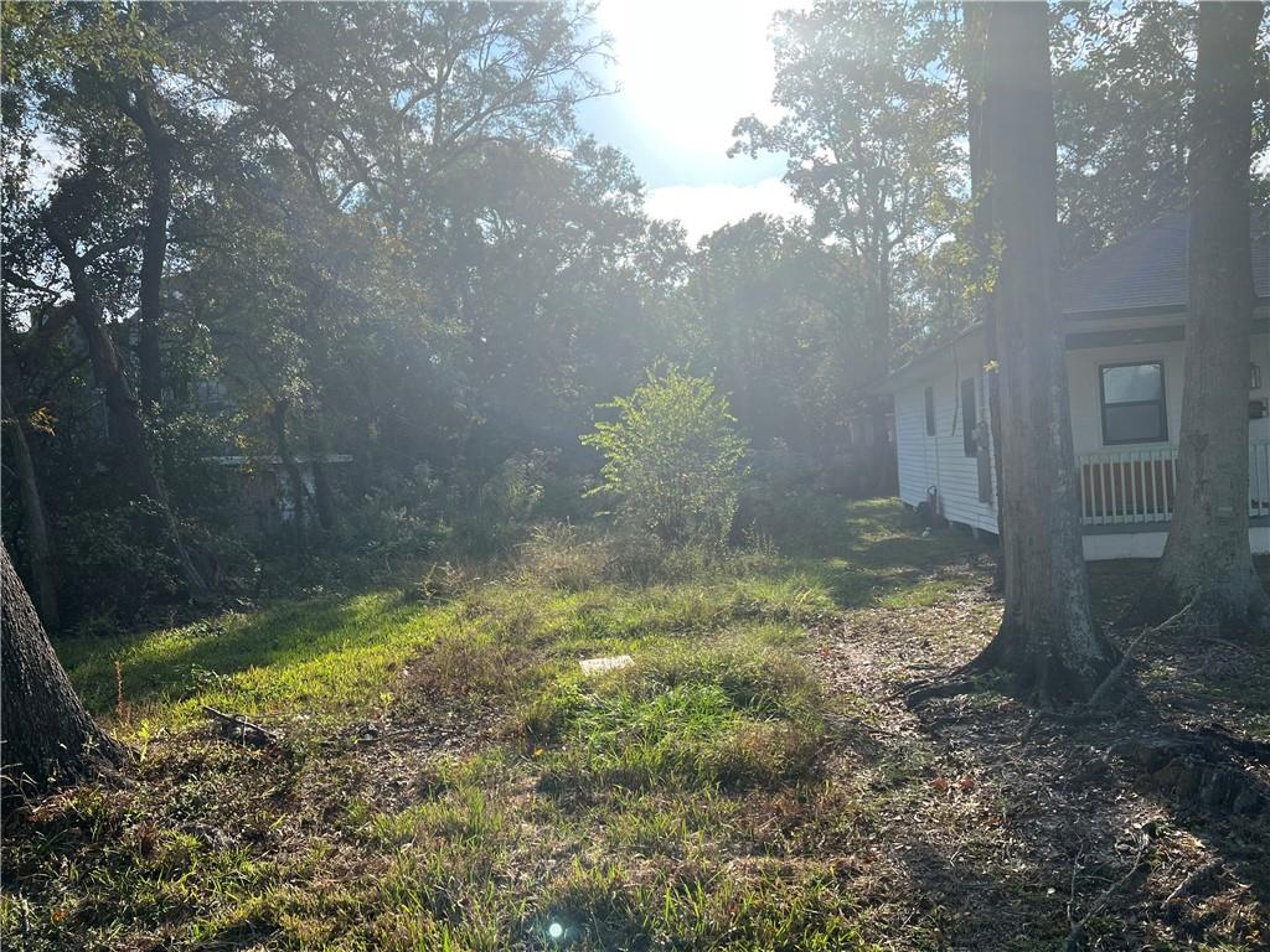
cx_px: 635
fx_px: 954
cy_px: 476
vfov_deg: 53.1
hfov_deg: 67.3
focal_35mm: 26
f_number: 1.5
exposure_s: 1/3165
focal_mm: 5.7
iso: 50
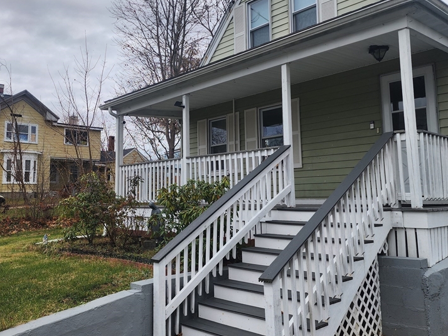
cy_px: 144
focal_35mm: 33
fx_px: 427
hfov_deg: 55.2
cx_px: 197
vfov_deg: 42.8
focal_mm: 6.4
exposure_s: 1/412
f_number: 1.8
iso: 12
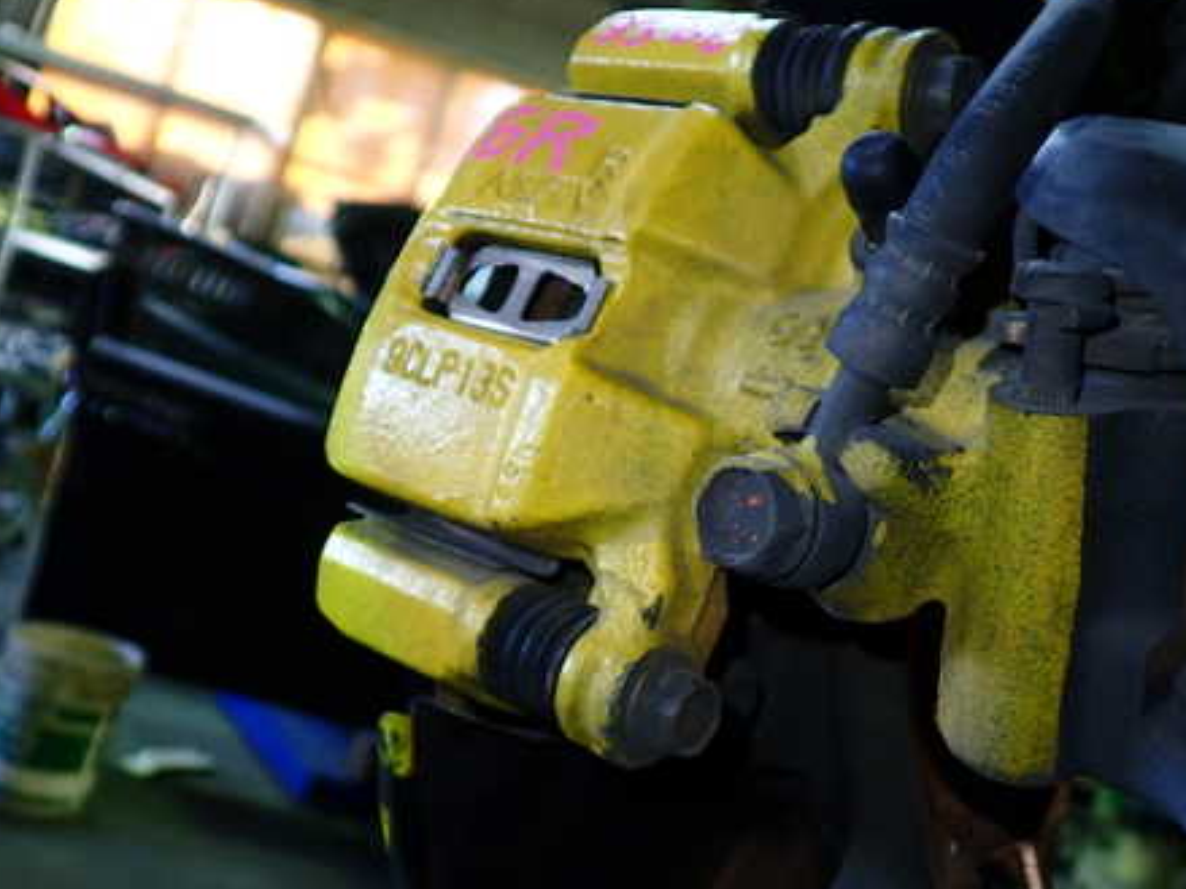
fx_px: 1404
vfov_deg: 35.1
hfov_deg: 45.6
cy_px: 416
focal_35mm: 41
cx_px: 681
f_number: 2.3
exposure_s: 1/40
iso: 200
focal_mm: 5.4
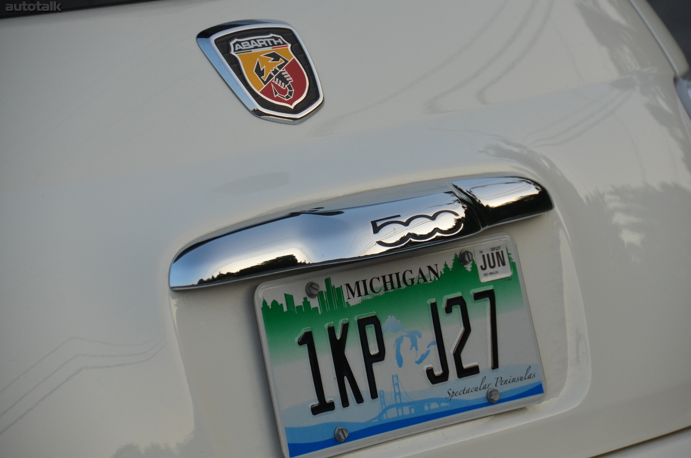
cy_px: 229
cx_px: 346
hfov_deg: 10.2
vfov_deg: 6.8
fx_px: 3879
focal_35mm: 202
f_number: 5.6
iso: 800
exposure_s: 1/640
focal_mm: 135
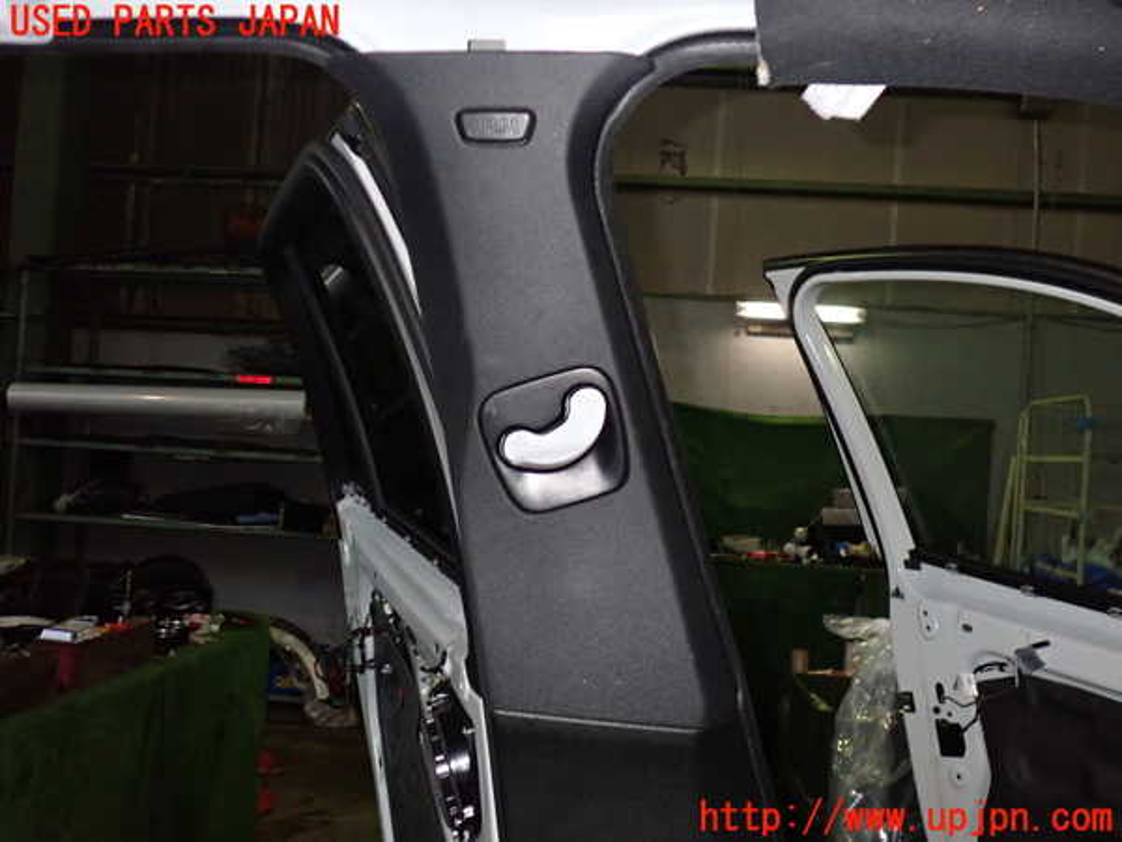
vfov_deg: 46.8
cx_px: 561
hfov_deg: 60.0
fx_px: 972
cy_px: 421
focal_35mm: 30
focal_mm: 5.4
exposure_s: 1/30
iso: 800
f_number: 6.3
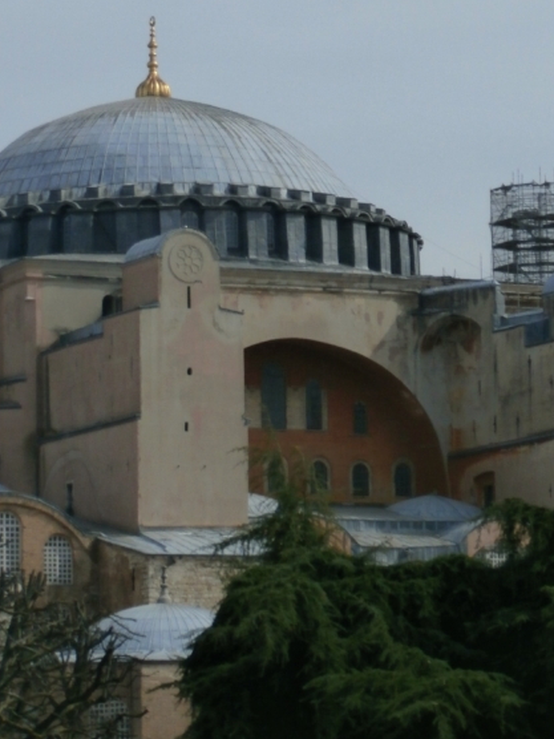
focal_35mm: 165
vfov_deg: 11.9
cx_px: 148
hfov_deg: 9.0
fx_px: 3521
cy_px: 66
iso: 100
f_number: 4.7
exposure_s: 1/1600
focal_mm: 15.79
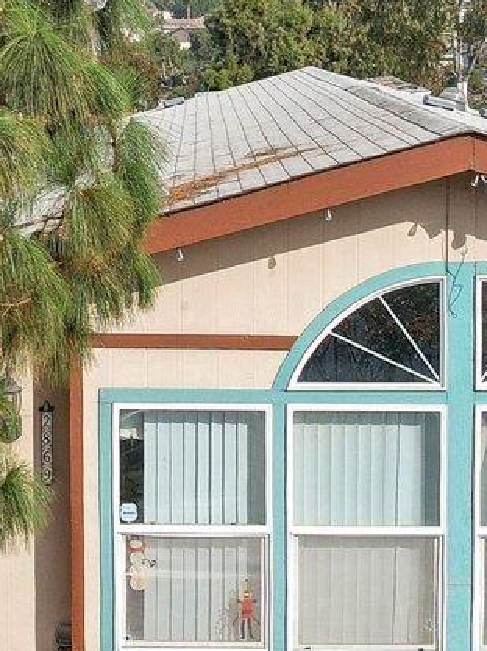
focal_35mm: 104
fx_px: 1954
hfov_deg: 14.1
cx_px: 116
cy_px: 149
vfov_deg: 18.8
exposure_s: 1/2500
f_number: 2.8
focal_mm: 8.4
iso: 120
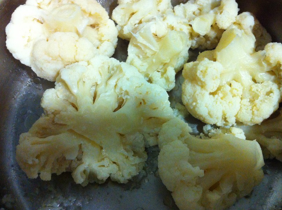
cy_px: 95
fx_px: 317
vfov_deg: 36.7
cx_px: 151
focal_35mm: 39
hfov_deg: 47.9
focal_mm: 3.85
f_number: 2.8
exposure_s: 1/15
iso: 400
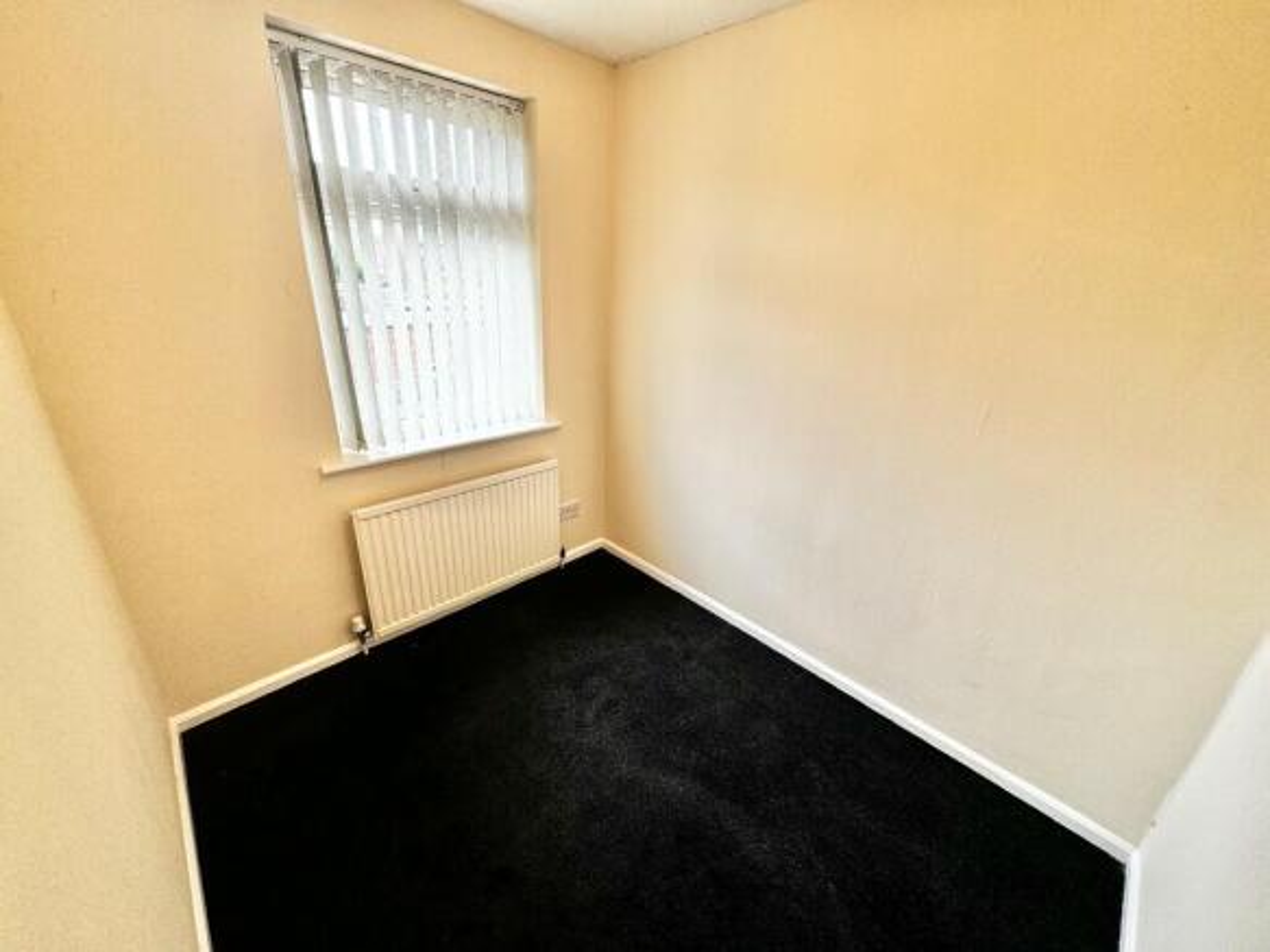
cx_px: 635
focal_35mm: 14
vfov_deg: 85.7
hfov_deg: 102.1
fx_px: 514
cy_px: 476
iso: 64
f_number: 2.2
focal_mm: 2.22
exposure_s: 1/100
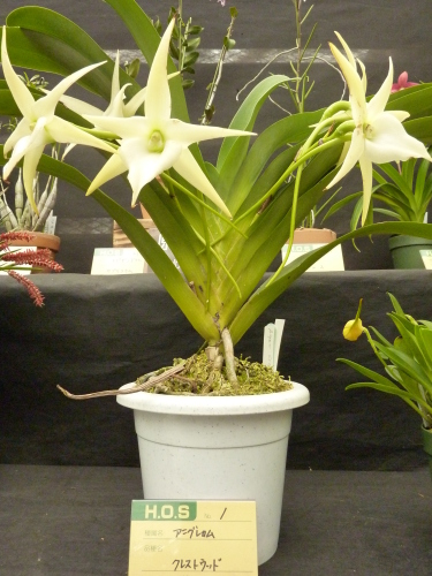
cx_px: 216
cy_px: 288
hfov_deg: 54.9
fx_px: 416
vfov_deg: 69.4
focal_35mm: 25
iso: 800
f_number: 4
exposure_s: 1/125
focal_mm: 4.1
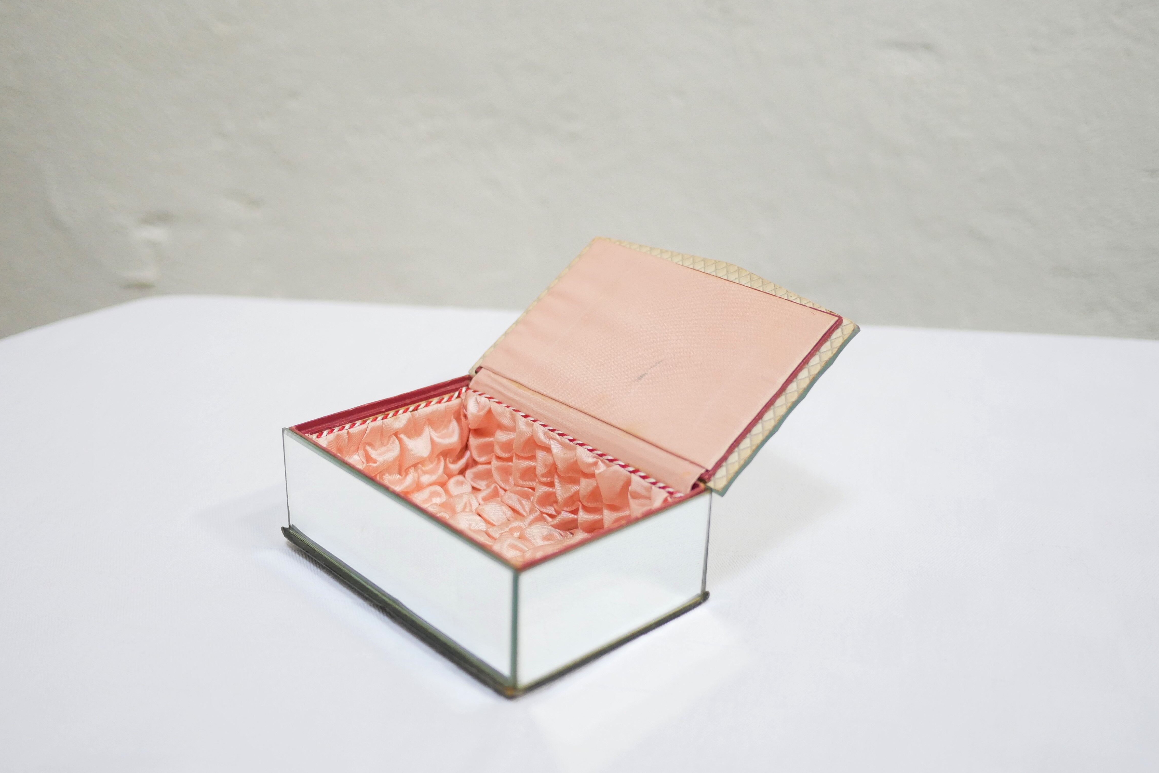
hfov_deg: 46.4
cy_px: 417
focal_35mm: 42
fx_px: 1352
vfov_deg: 31.9
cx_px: 579
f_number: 1.7
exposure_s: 1/60
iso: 800
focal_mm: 20
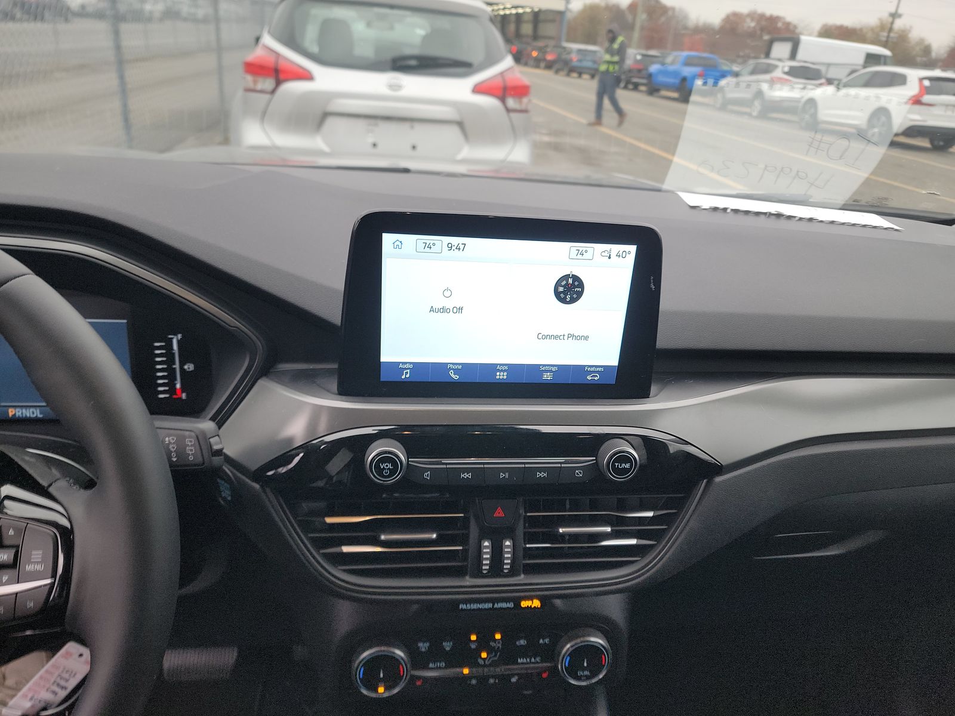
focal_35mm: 24
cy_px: 358
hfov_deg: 71.6
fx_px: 662
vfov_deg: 56.8
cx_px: 478
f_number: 1.8
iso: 70
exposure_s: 1/59
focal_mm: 6.7
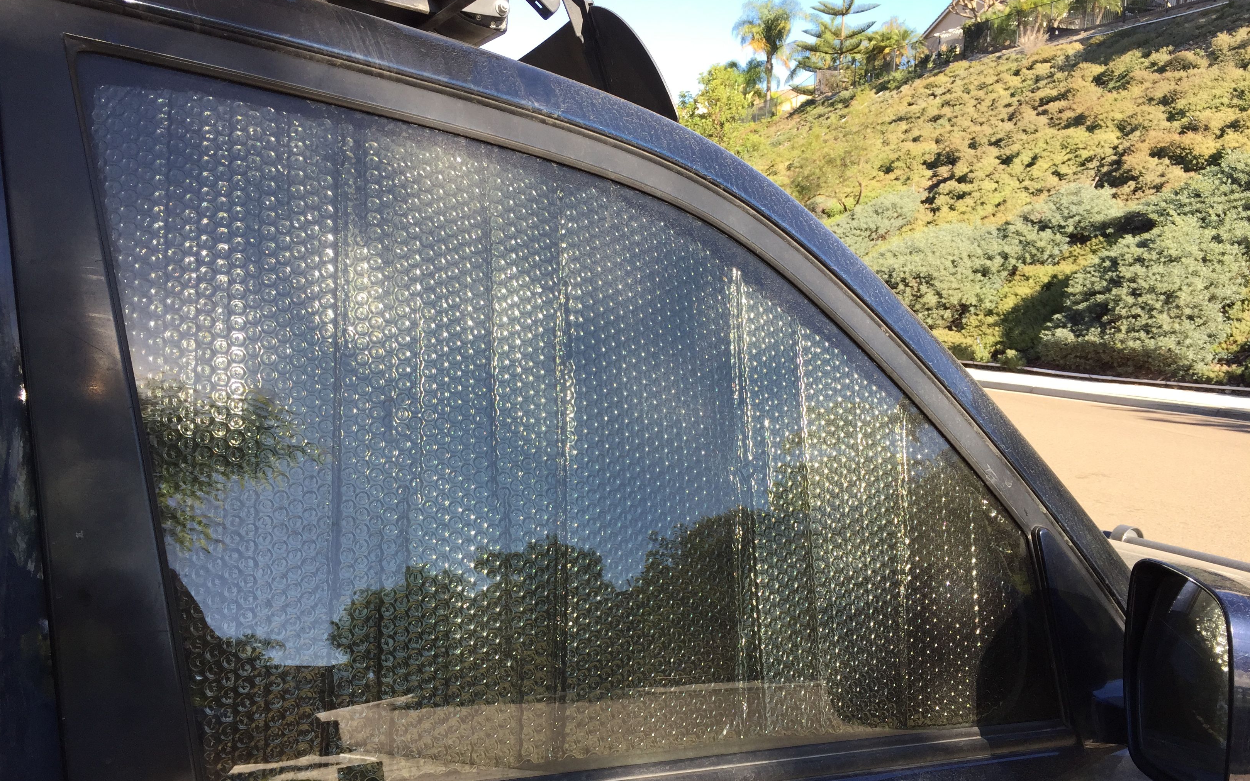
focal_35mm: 31
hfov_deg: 61.2
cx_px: 629
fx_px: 1056
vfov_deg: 40.5
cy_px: 449
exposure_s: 1/444
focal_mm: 4.15
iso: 32
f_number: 2.2
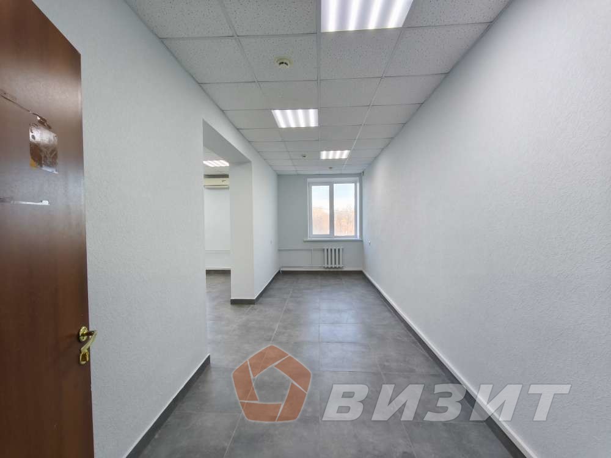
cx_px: 306
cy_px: 229
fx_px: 265
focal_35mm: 15
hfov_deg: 98.2
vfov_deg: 81.7
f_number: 2.2
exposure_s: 1/50
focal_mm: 1.91
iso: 125
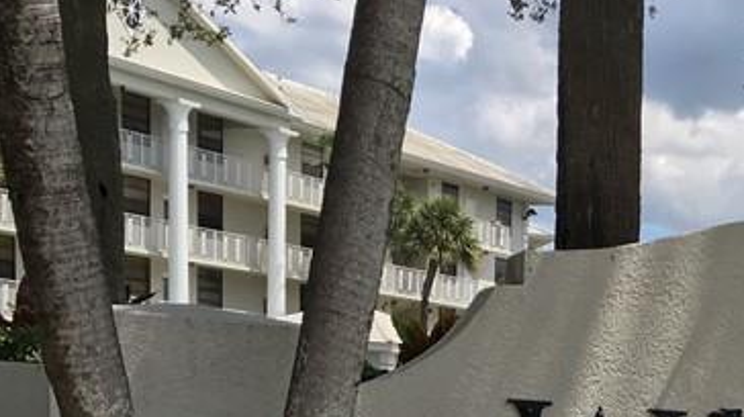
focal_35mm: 89
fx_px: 1754
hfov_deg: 22.6
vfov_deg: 12.6
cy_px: 703
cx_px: 816
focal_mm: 4.15
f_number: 2.2
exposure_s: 1/1425
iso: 25
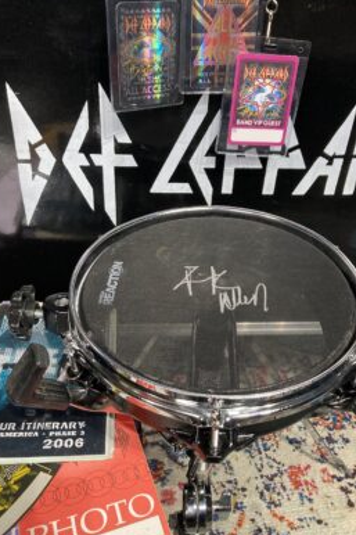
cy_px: 279
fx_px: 505
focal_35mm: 34
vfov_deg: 55.8
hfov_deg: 38.8
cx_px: 191
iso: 250
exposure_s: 1/60
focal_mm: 3.99
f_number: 1.8
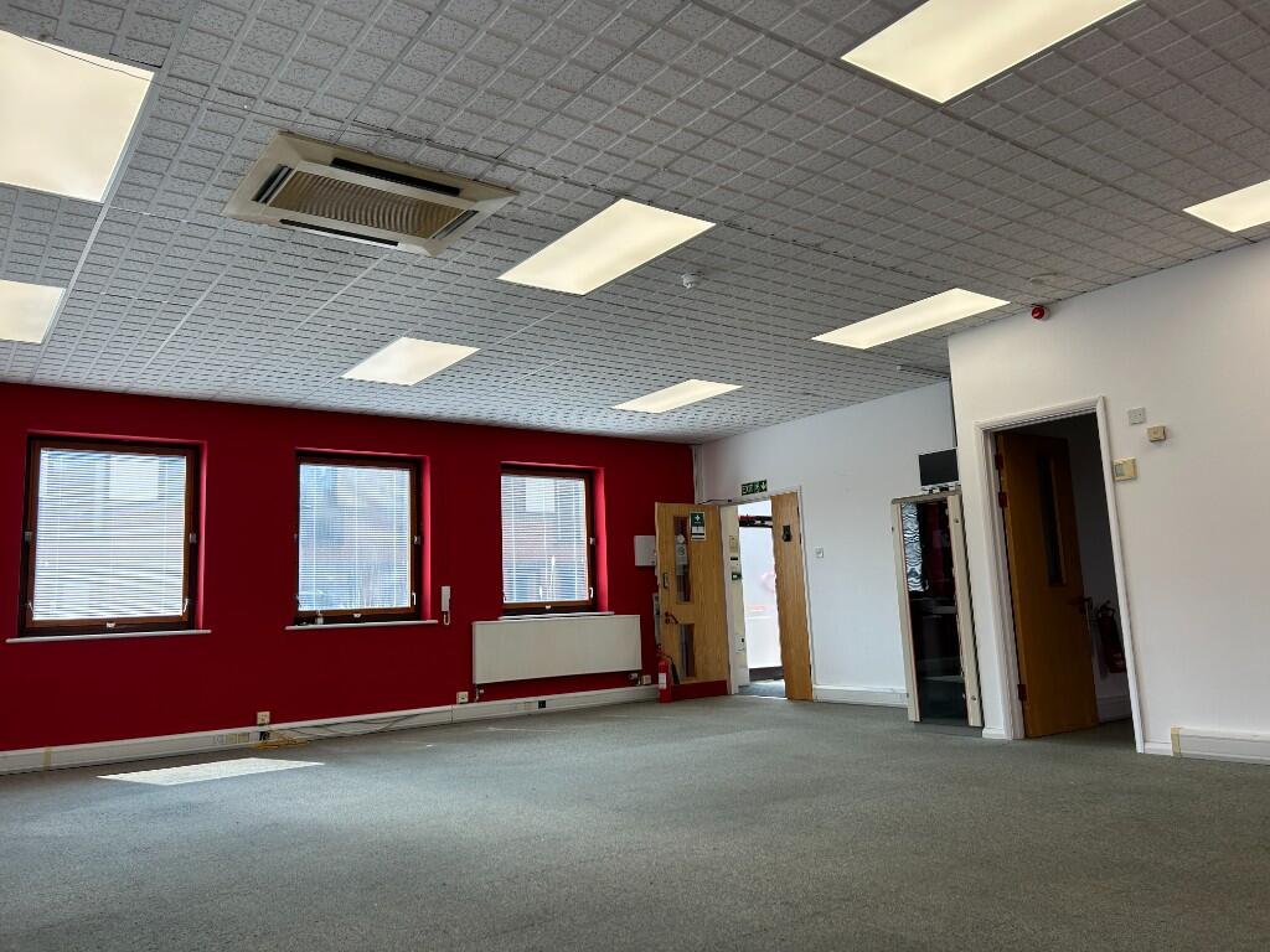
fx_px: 954
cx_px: 635
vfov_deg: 53.1
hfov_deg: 67.3
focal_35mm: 26
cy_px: 476
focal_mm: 5.7
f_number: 1.5
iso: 40
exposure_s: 1/290
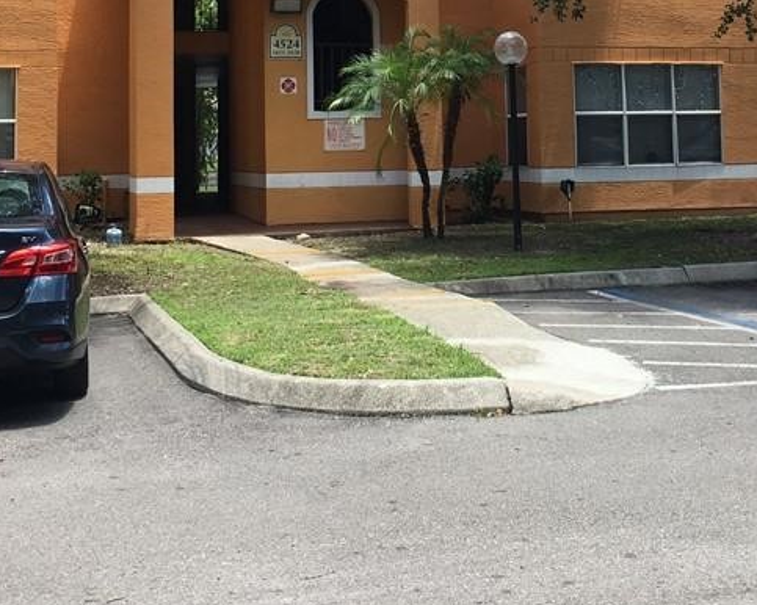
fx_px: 1344
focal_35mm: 60
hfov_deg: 31.4
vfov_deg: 24.6
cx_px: 445
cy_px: 49
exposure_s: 1/384
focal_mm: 4.15
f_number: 2.2
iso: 25
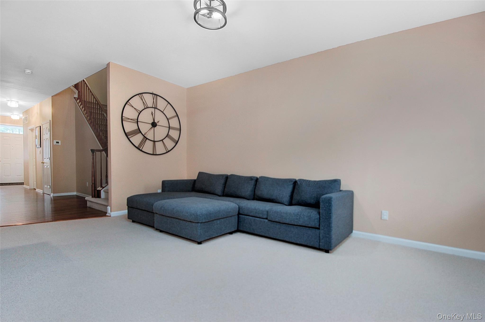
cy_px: 161
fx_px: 202
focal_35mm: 15
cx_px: 242
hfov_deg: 100.4
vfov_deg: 77.2
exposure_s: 1/20
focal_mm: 10
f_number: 14
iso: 200
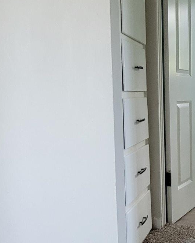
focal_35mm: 44
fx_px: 317
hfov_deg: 30.3
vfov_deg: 42.0
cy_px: 120
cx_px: 219
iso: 320
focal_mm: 2.2
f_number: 2.2
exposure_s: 1/60
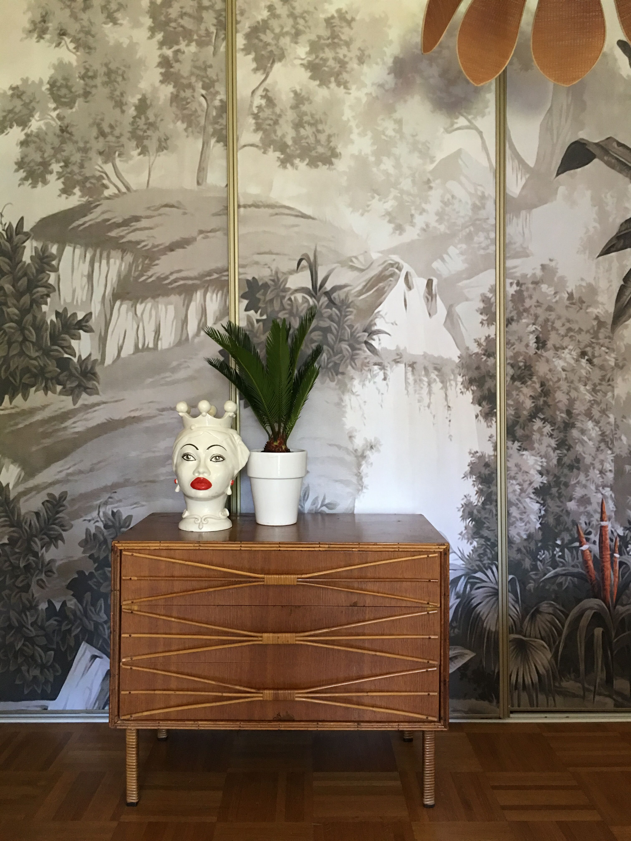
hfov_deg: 48.2
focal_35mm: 29
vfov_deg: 61.7
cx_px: 316
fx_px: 705
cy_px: 420
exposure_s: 1/17
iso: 80
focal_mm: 4.15
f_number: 2.2
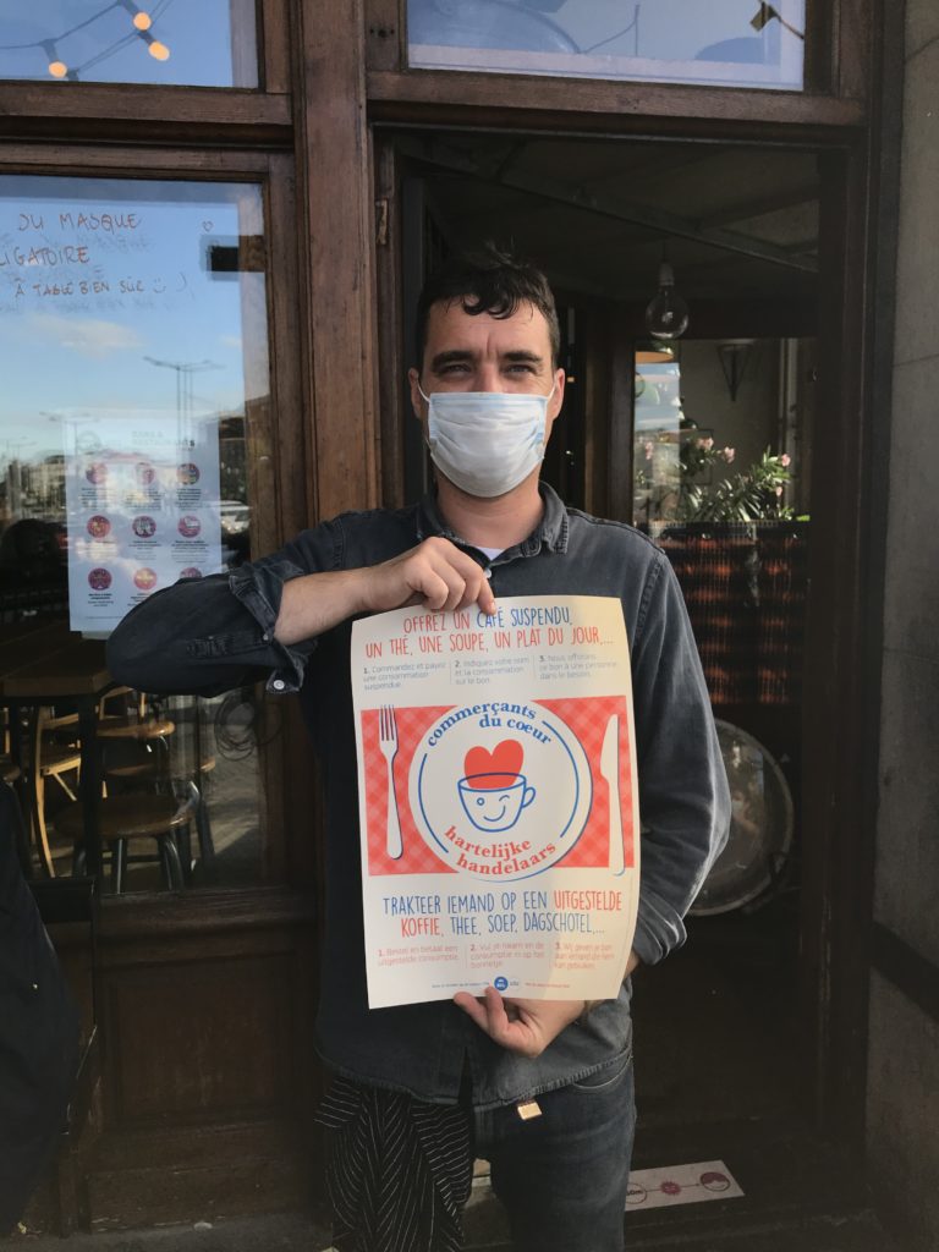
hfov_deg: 49.7
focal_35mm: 28
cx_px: 470
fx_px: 1013
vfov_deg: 63.4
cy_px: 626
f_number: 1.8
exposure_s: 1/520
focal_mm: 3.99
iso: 20
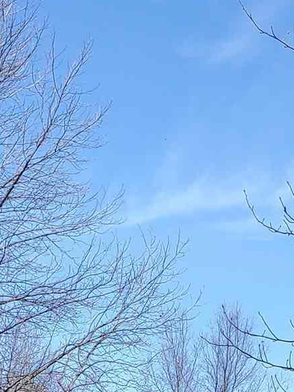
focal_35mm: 102
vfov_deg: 16.2
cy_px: 711
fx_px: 1155
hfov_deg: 14.4
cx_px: 28
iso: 50
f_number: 2.4
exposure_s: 1/713
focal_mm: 4.3
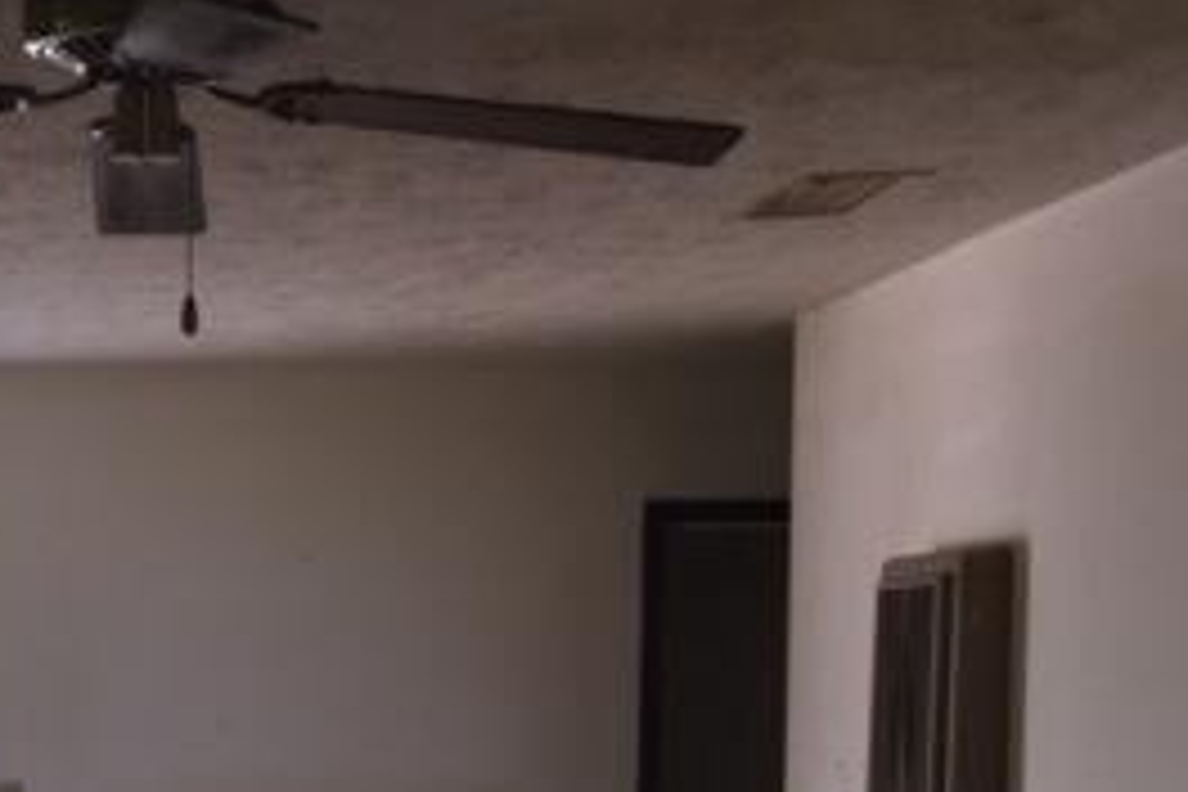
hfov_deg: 26.1
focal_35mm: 73
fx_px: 2409
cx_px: -36
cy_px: 850
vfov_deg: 18.1
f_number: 2.2
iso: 40
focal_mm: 4.15
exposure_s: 1/30
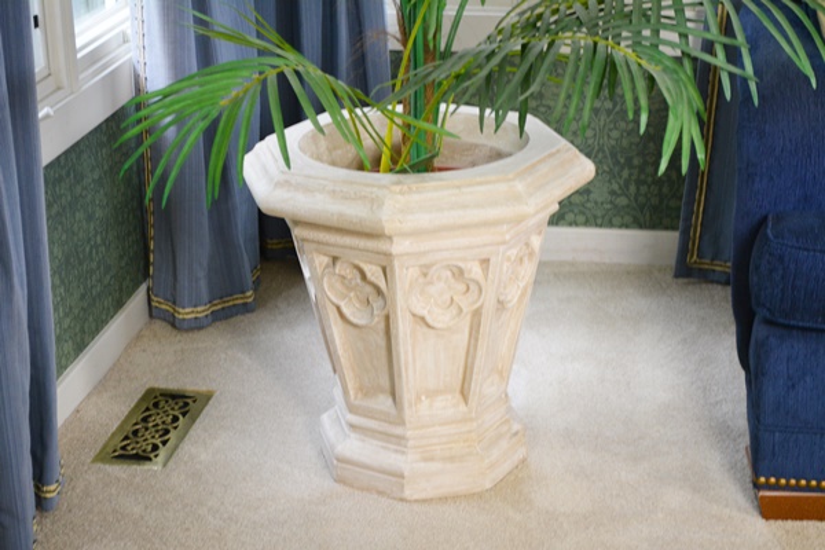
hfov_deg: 28.1
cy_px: 275
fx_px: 1650
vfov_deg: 18.9
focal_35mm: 72
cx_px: 412
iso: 1250
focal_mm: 48
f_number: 5.3
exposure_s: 1/30
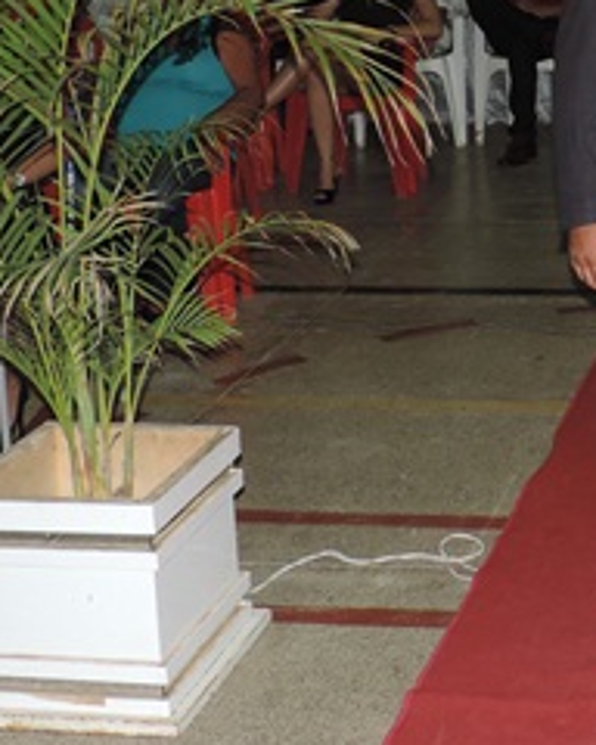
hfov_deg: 18.3
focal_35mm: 80
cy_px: 113
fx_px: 1764
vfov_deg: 23.4
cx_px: 688
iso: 200
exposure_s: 1/30
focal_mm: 4.9
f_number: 3.1
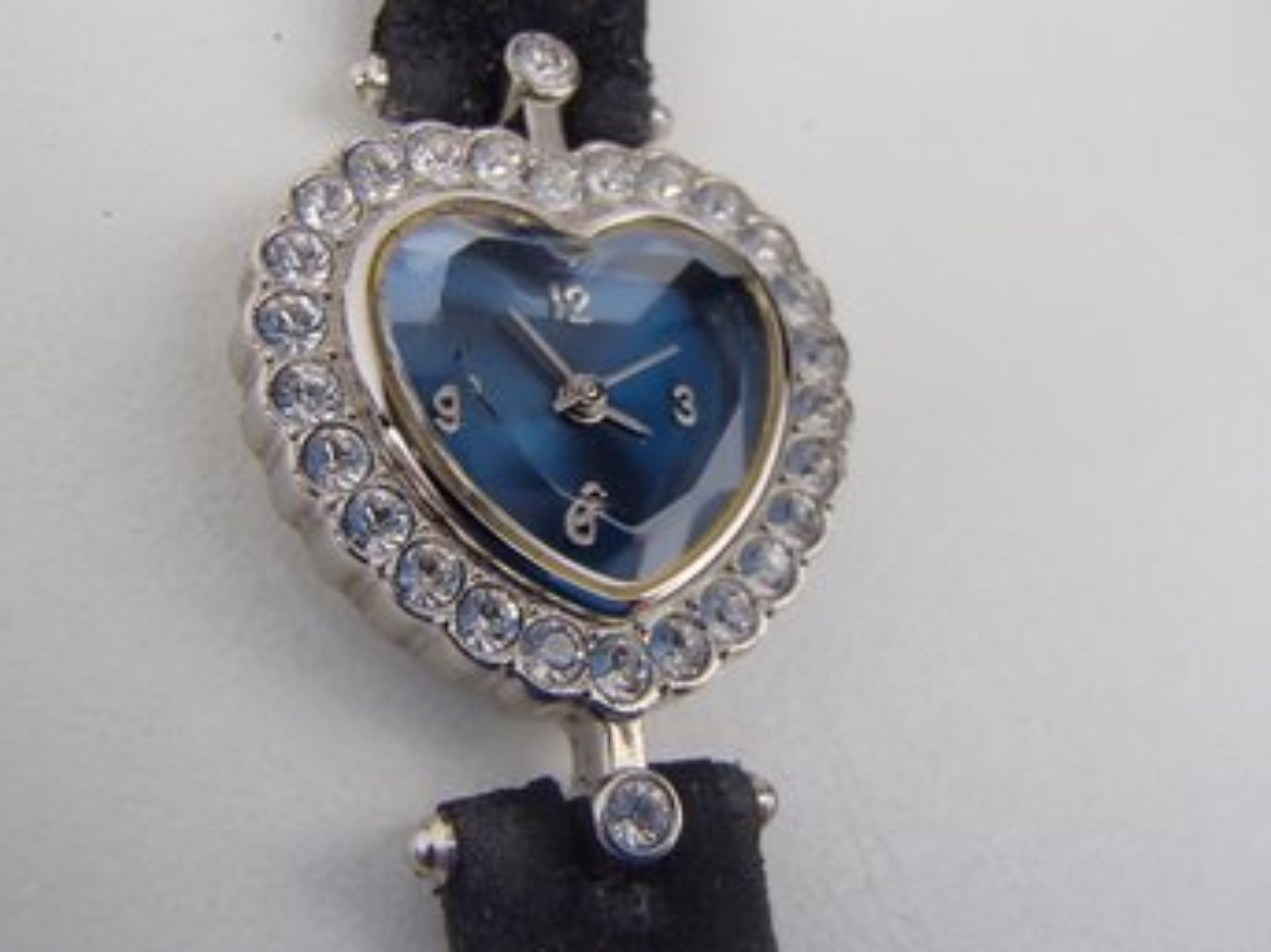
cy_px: 476
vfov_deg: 38.6
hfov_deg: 50.2
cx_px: 636
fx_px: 1358
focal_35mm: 37
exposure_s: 1/160
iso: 400
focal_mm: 6.64
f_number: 4.7
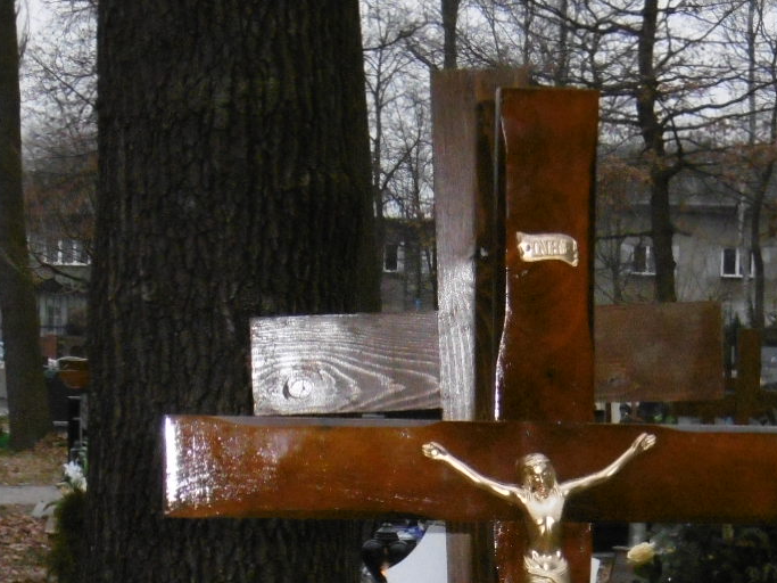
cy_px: 783
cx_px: 498
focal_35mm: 153
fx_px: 3434
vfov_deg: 9.5
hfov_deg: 12.9
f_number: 4
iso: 320
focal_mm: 9.2
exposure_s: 1/60
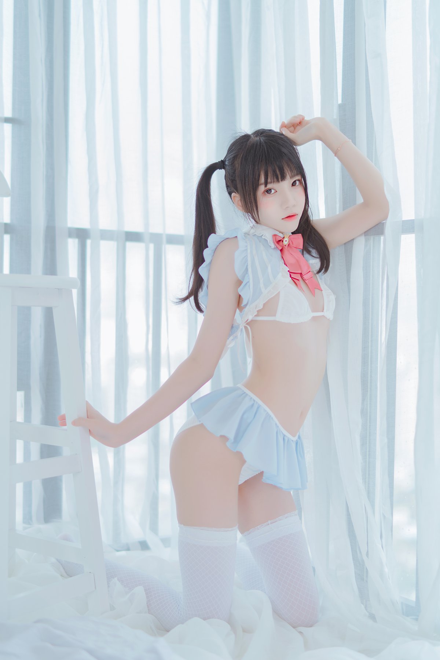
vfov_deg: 39.6
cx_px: 220
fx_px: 916
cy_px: 330
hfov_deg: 27.0
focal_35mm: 50
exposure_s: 1/250
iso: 100
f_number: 1.4
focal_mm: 50
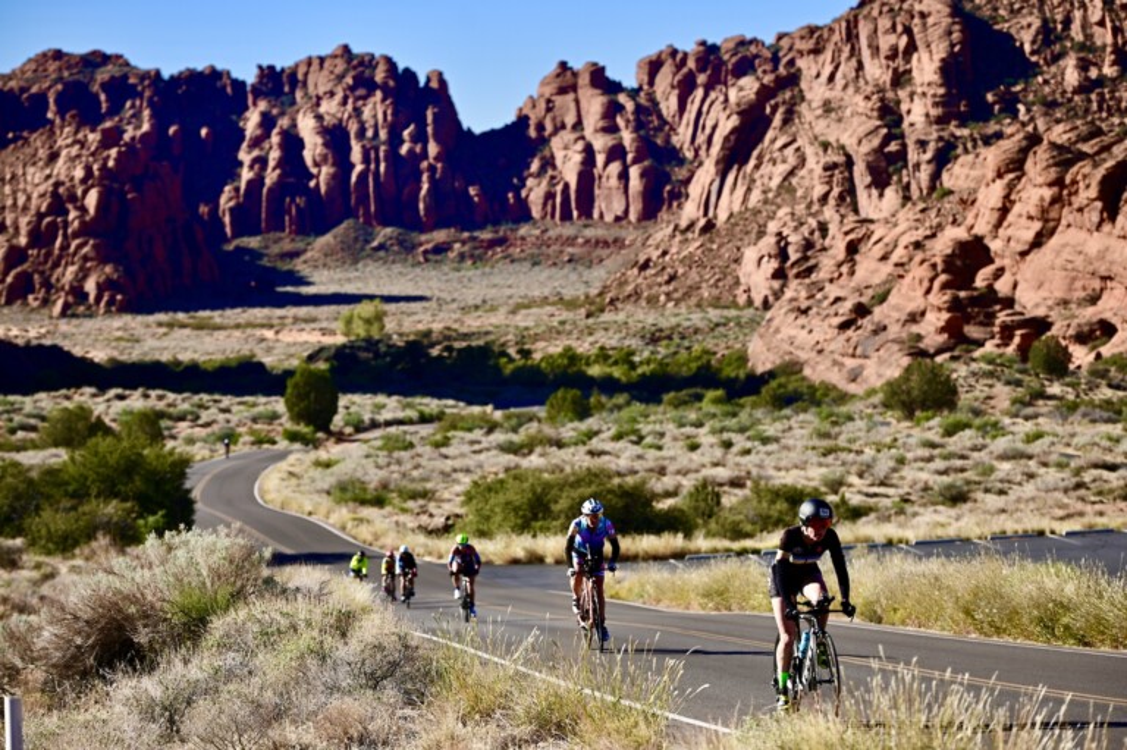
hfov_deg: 17.7
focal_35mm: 116
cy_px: 375
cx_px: 564
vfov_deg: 11.8
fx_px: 3629
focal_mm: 116
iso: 200
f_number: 5
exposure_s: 1/2500
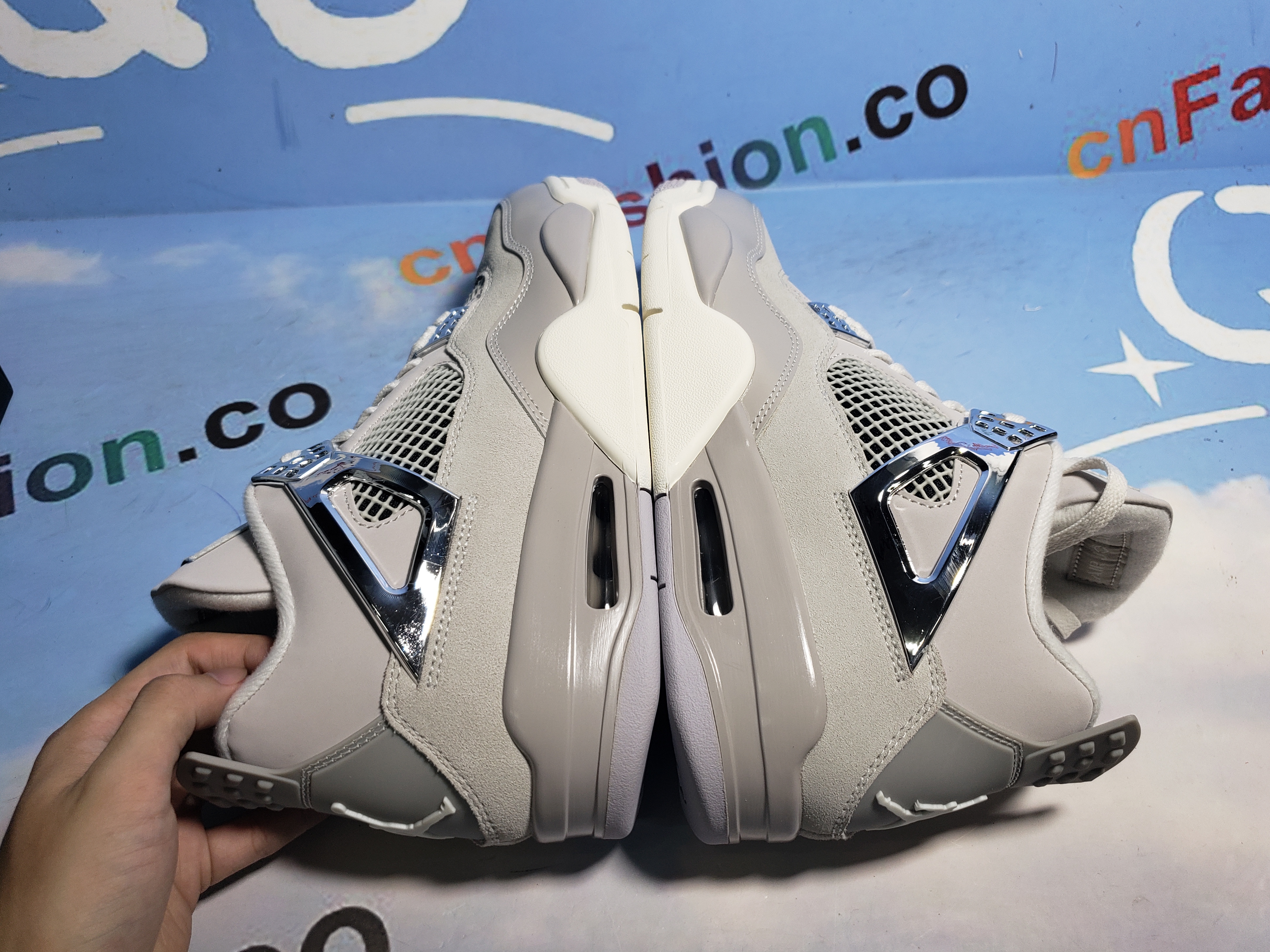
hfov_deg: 65.3
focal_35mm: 27
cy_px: 459
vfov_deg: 51.3
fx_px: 991
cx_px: 642
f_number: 1.5
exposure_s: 1/467
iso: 50
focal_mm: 4.3
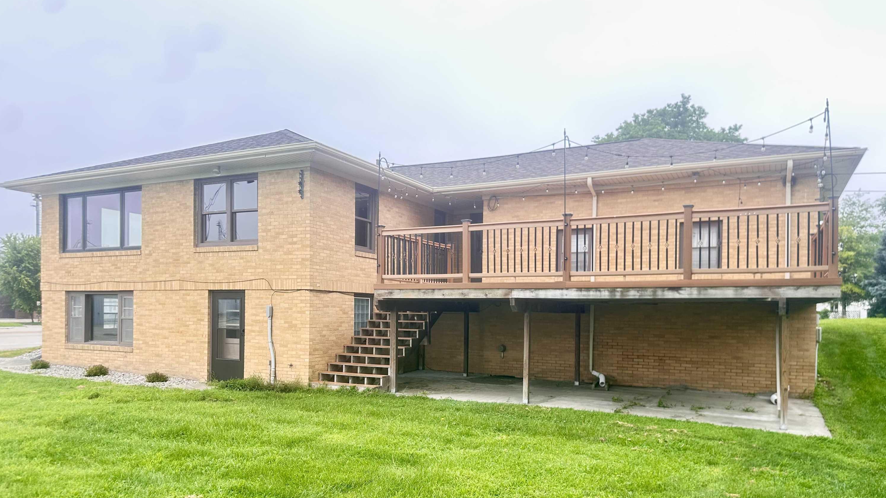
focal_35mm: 27
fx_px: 634
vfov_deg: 42.4
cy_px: 325
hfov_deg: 69.9
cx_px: 447
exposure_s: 1/291
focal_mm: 6.86
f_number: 1.78
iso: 80
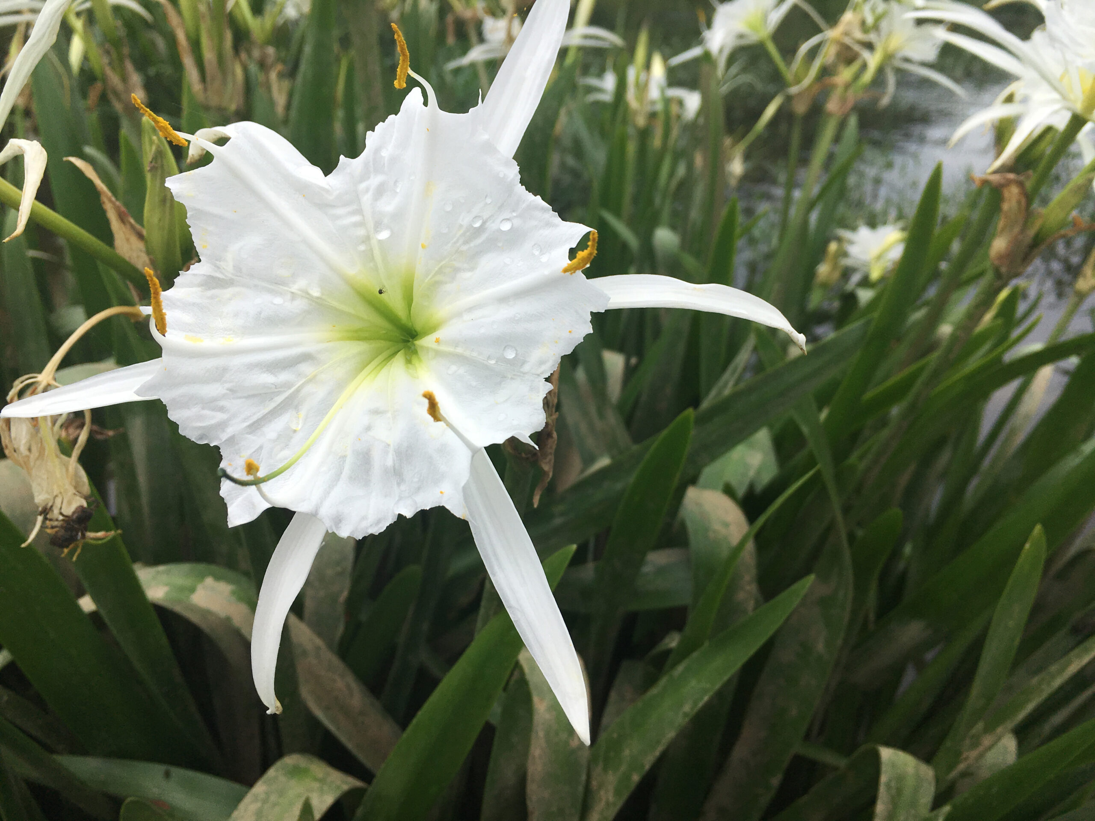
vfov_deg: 48.2
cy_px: 410
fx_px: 917
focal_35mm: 29
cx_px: 548
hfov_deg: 61.7
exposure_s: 1/2564
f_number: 2.2
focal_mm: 4.15
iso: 25
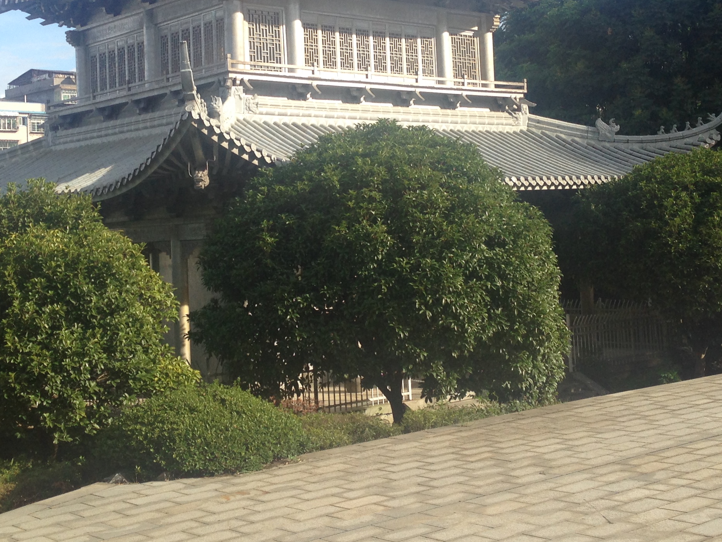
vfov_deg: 25.1
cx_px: 310
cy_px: 170
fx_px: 1210
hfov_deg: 33.2
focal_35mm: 58
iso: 50
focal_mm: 4.12
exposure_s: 1/809
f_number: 2.4
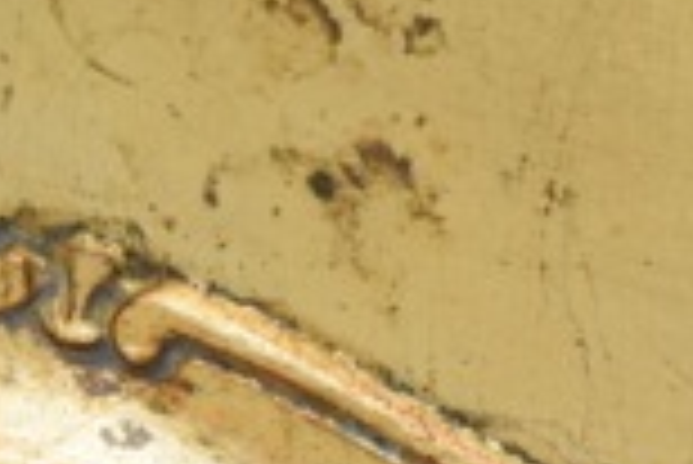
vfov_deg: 2.6
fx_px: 10313
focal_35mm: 535
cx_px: 1116
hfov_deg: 3.8
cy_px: 854
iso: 1000
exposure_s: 1/60
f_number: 5.6
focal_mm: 55
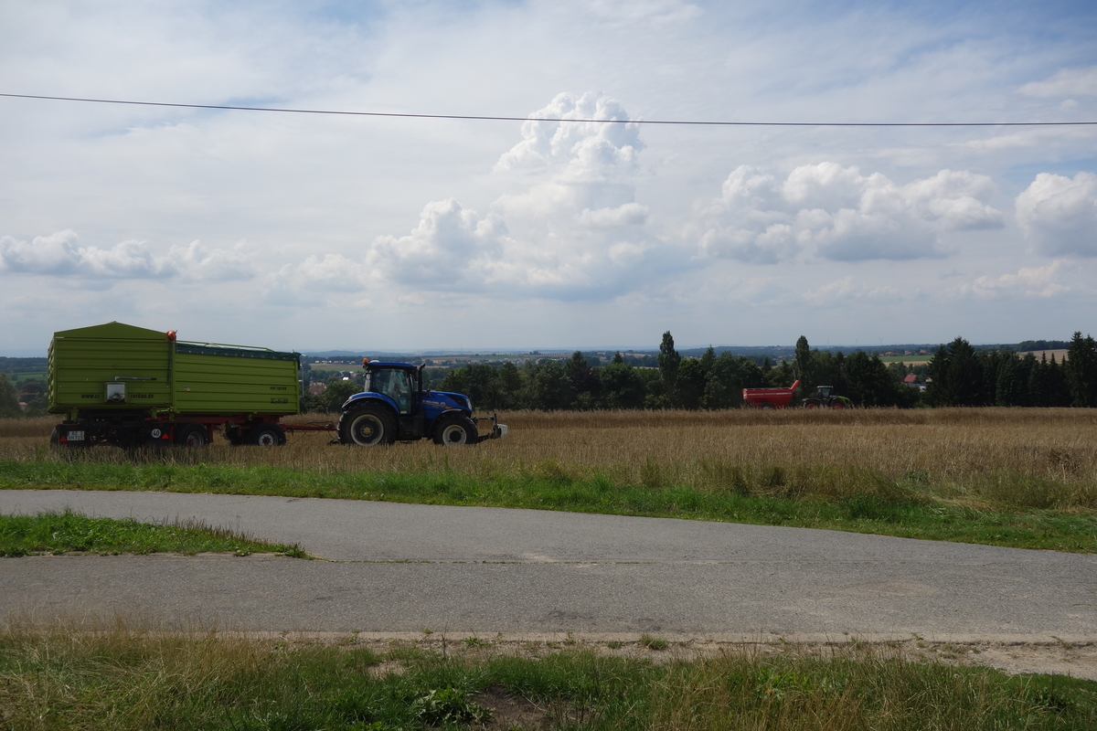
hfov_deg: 55.8
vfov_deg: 38.9
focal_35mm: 34
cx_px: 548
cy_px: 366
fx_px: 1036
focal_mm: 12.78
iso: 125
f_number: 6.3
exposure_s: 1/800
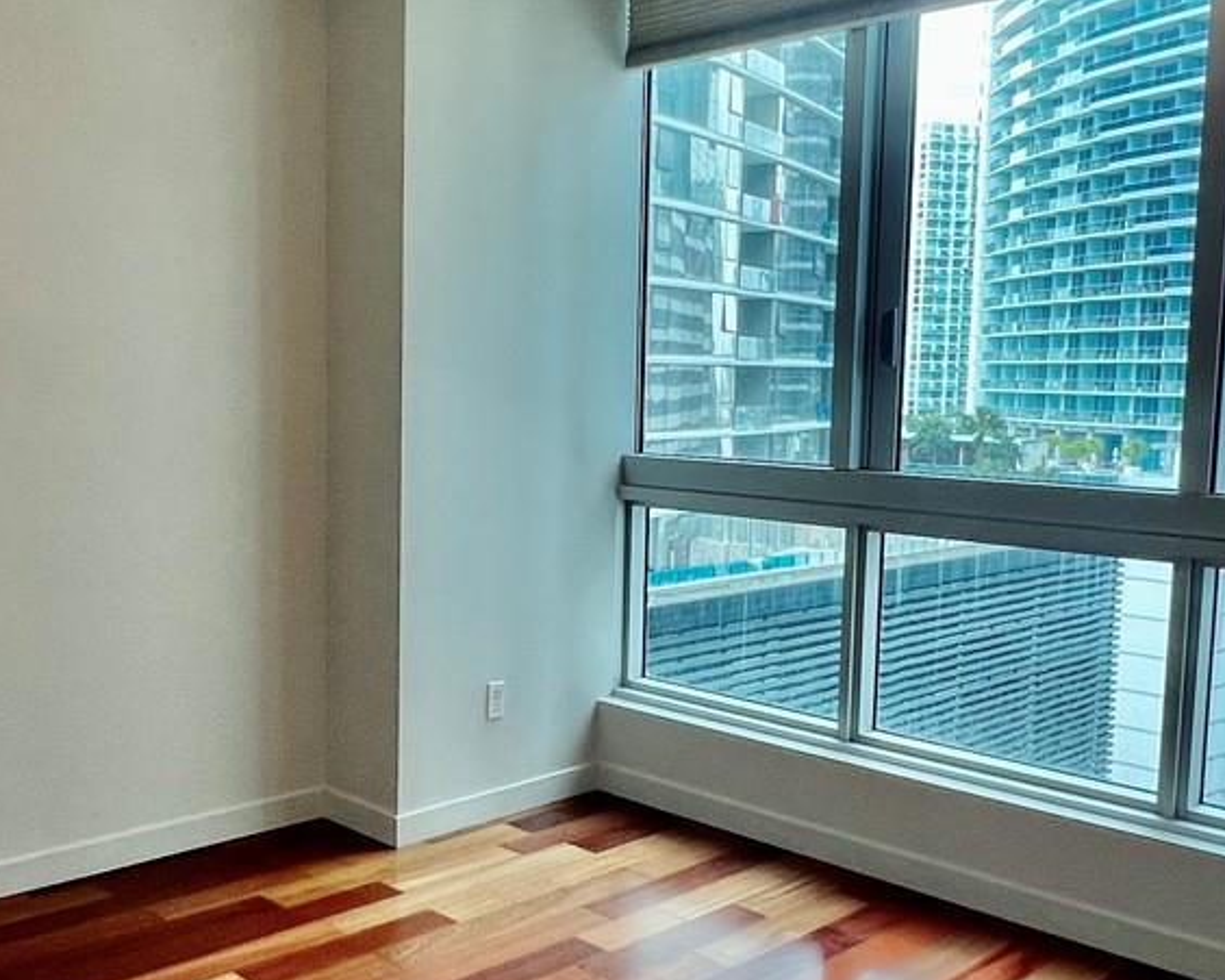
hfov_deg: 49.9
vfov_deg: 41.1
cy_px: 535
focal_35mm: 36
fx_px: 1305
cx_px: 469
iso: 80
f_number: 1.8
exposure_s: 1/120
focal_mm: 1.57
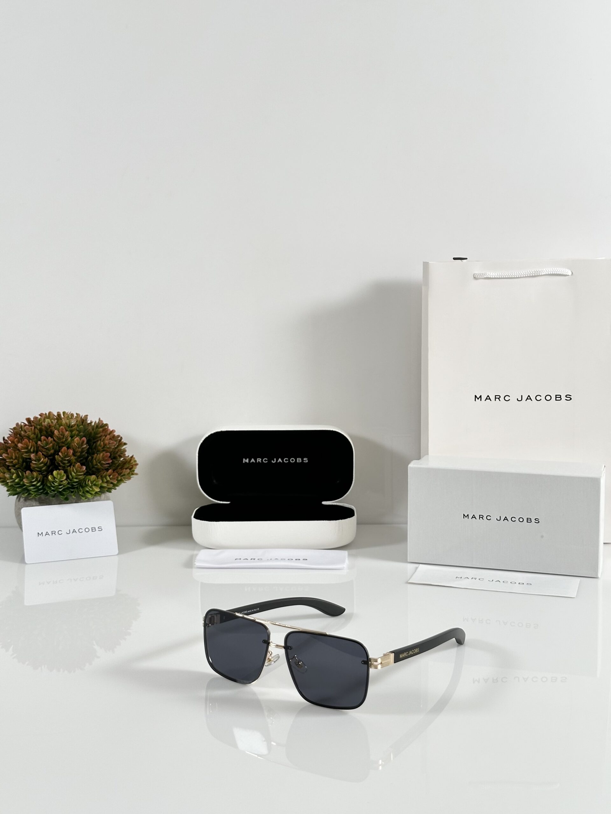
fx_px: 1130
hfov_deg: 30.3
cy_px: 407
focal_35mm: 48
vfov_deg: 39.7
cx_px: 306
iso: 64
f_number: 1.78
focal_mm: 6.86
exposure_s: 1/100
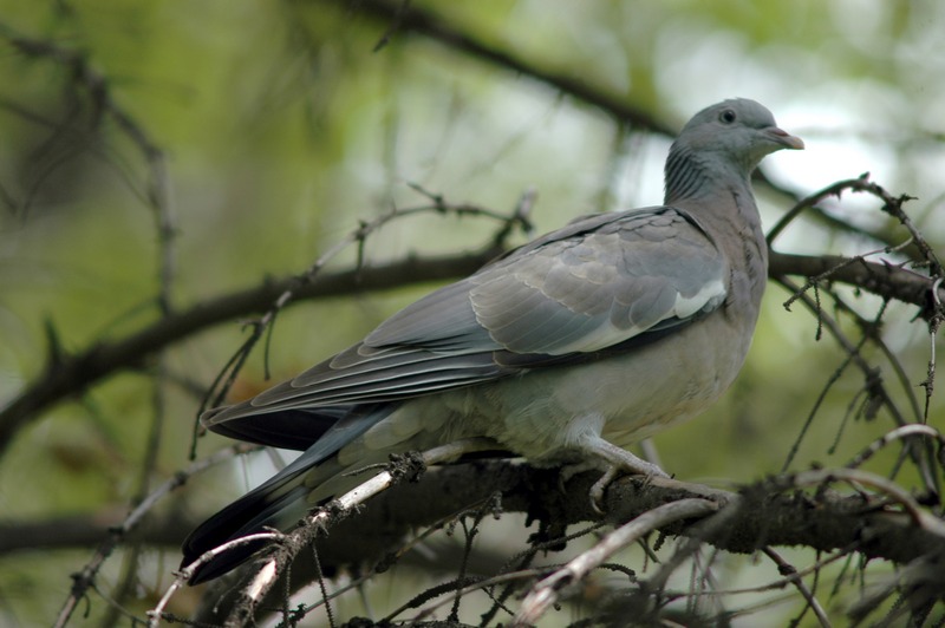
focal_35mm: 450
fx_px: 11802
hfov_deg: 4.6
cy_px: 314
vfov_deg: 3.0
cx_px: 472
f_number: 4
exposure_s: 1/320
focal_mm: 300
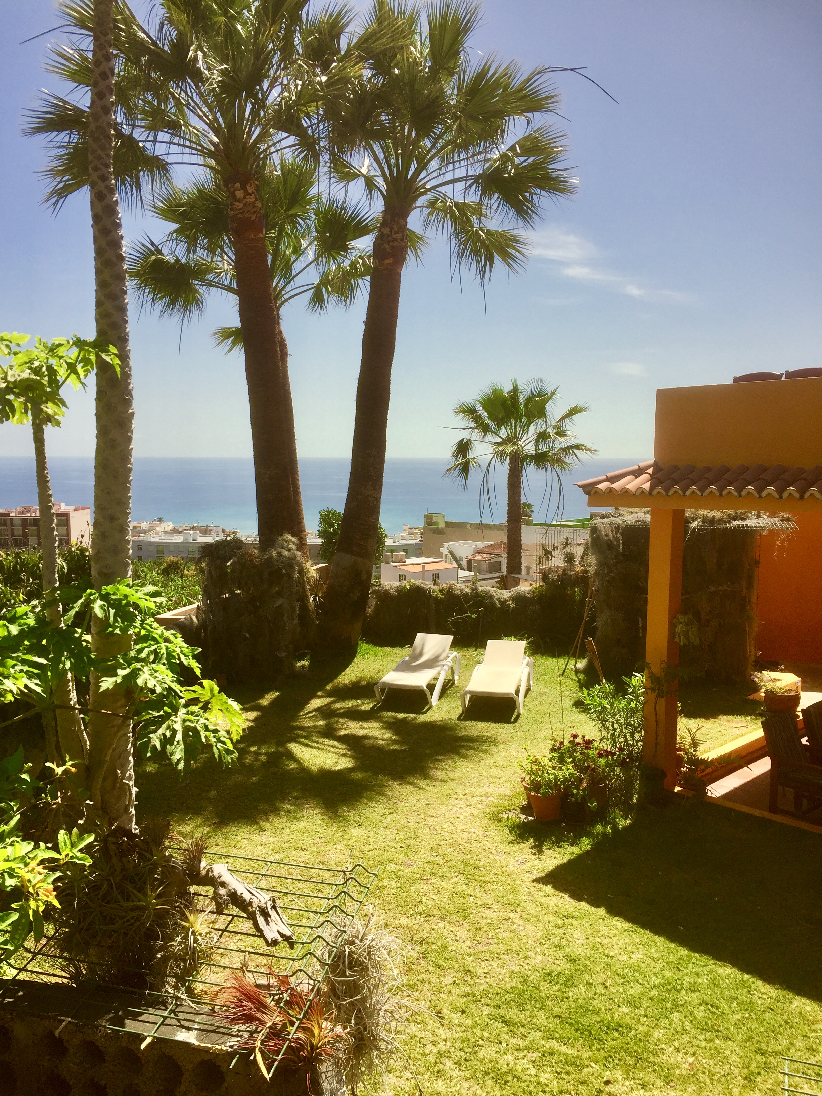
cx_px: 411
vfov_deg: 61.7
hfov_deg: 48.2
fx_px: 918
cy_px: 548
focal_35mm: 29
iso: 32
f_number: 2.2
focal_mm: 4.15
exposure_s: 1/2475
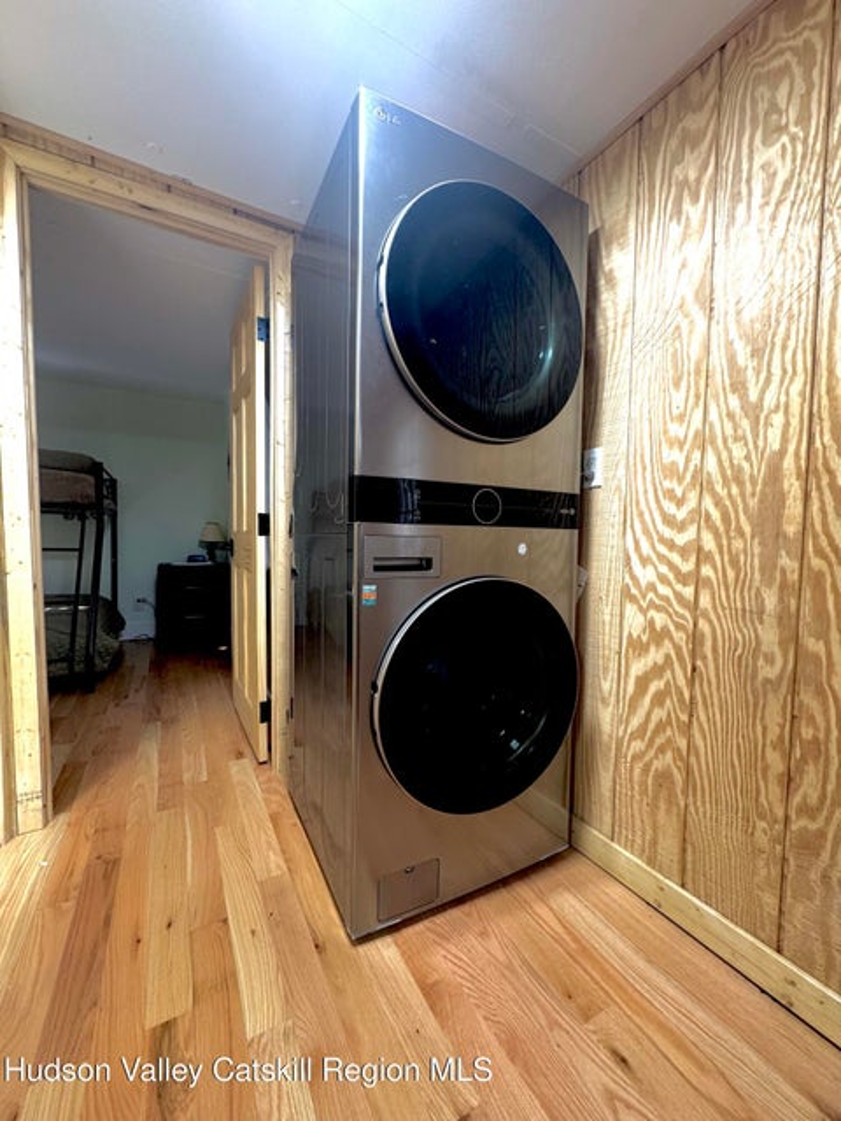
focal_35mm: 14
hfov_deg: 85.7
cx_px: 420
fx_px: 454
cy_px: 560
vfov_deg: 102.1
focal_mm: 2.22
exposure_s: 1/60
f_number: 2.2
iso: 200
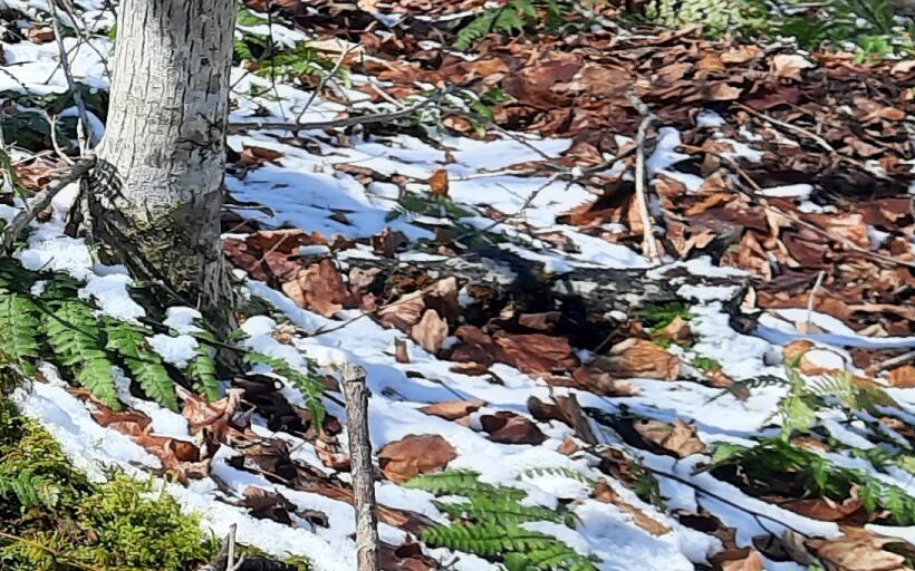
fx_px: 2418
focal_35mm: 97
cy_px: 448
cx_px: -147
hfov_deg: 20.2
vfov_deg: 13.4
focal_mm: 4.6
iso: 32
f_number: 2
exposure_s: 1/218
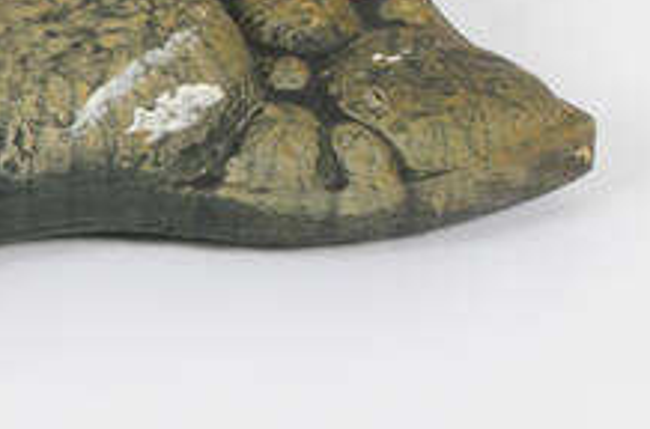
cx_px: -808
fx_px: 5905
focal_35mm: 328
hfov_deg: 6.1
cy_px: -428
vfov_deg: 4.1
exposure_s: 1/200
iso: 100
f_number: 22
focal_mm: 34
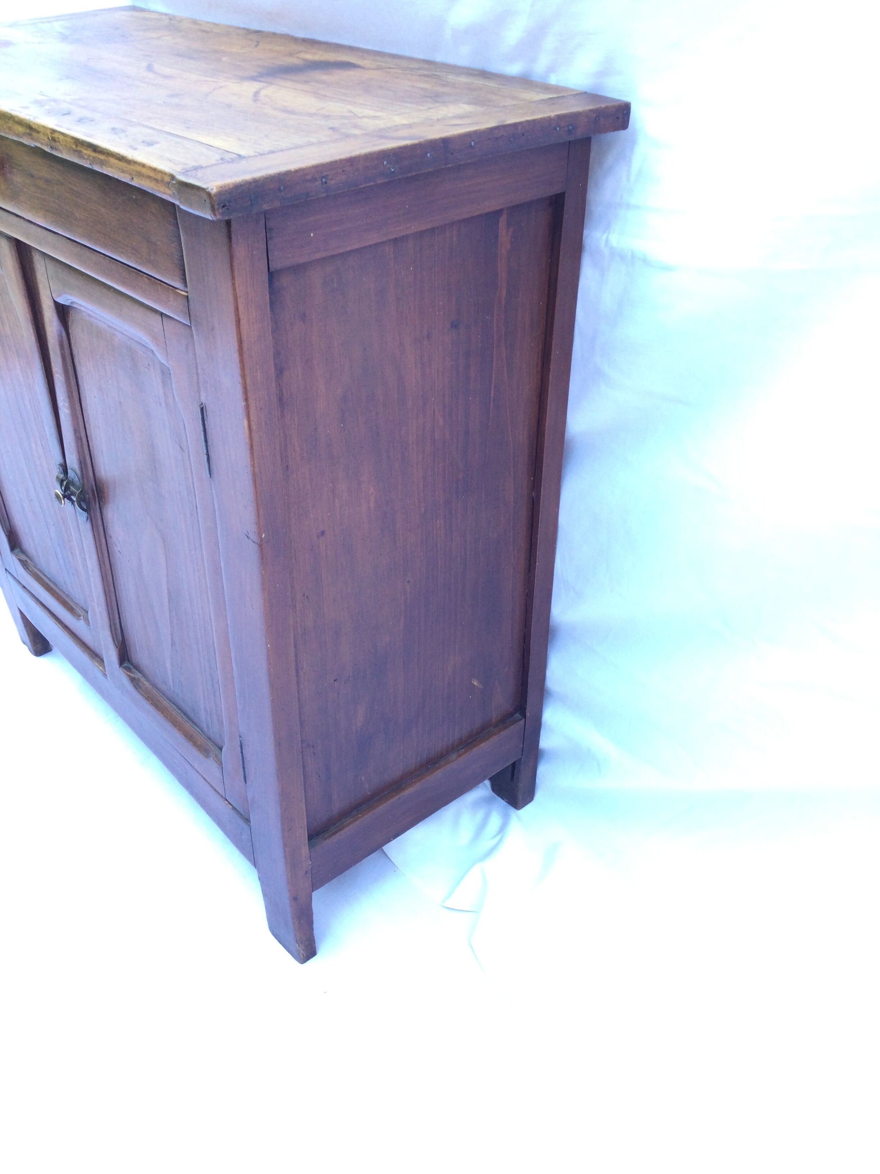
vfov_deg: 58.4
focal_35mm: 31
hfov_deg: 45.4
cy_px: 587
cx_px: 440
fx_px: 1051
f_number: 2.4
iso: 40
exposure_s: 1/100
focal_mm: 3.3
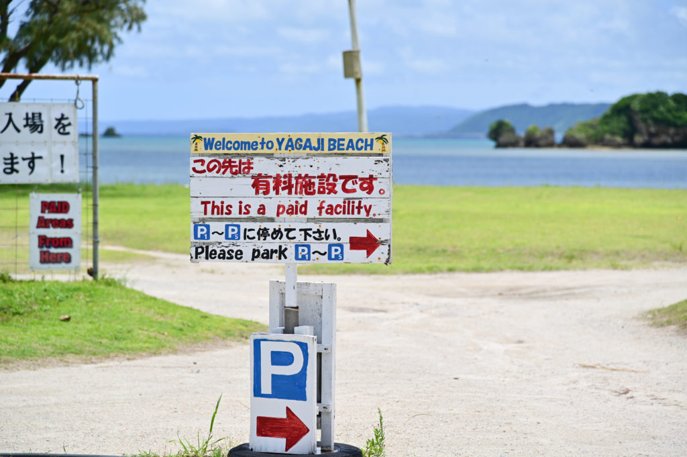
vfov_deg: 11.4
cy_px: 228
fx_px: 2288
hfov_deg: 17.1
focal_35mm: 120
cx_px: 344
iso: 100
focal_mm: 120
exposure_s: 1/1250
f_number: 4
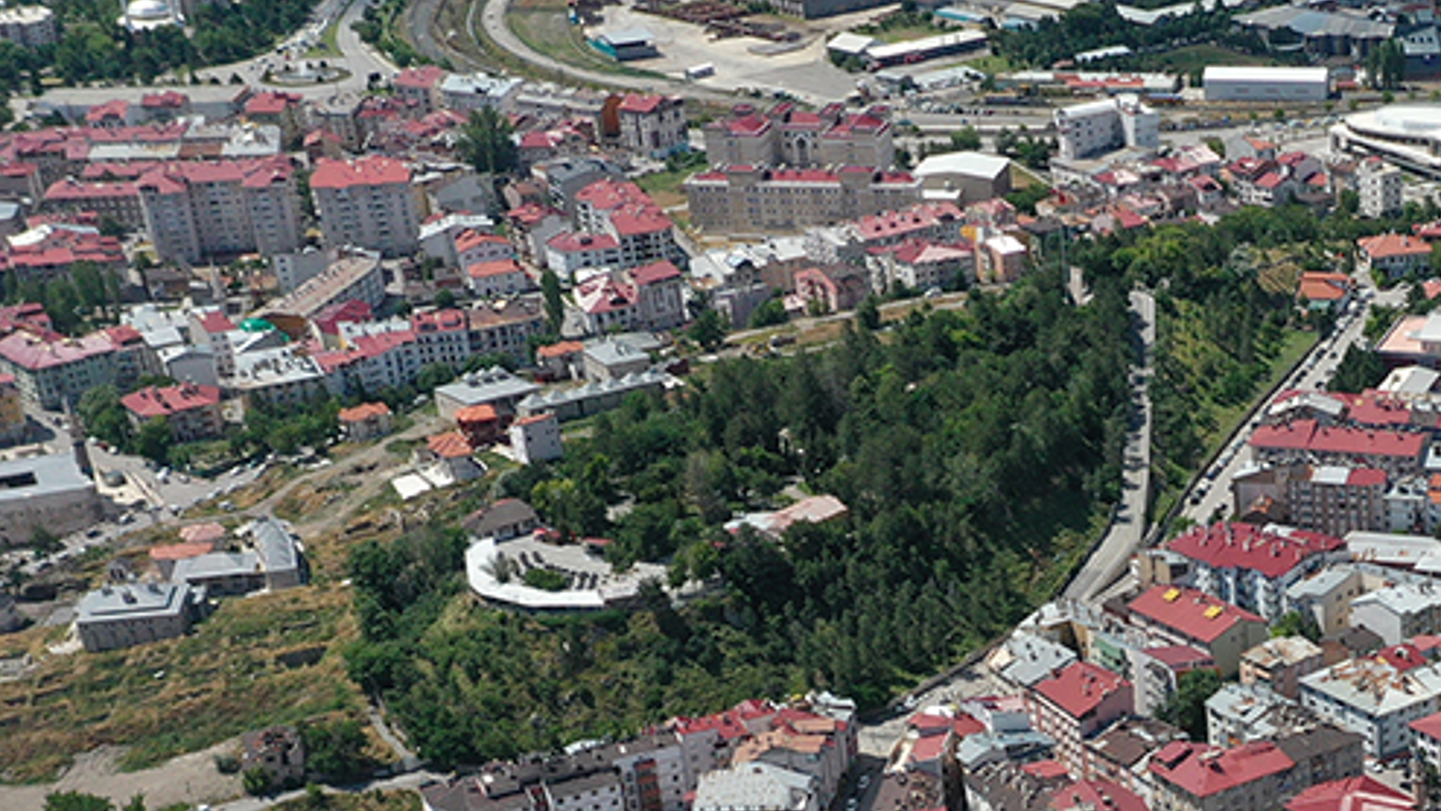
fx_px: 2904
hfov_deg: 26.0
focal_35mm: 76
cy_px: 1037
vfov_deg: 15.2
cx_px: 1537
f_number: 5
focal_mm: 10.26
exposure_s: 1/1250
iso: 200
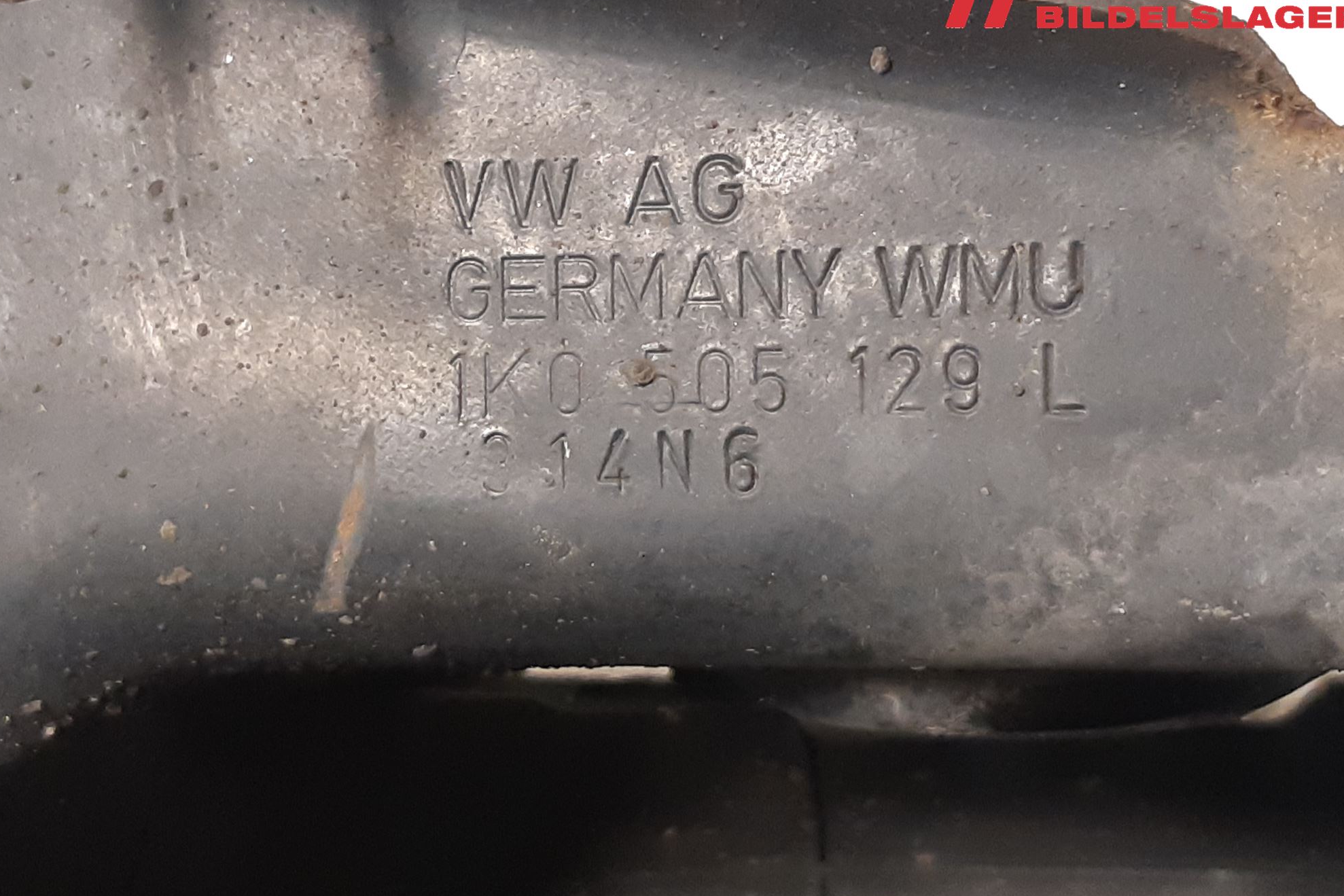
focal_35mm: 28
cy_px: 435
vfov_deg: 46.4
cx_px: 667
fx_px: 1045
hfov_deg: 65.5
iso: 250
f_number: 1.7
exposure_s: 1/25
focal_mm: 3.93
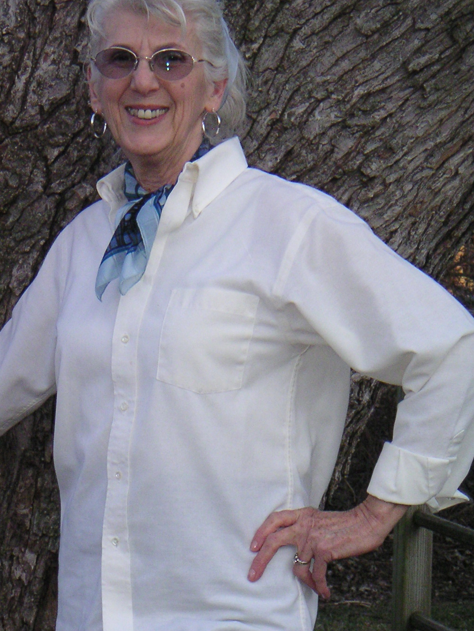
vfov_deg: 17.2
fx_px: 2080
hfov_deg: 13.0
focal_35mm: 114
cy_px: 385
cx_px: 115
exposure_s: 1/350
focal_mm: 11.7
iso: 160
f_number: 3.2
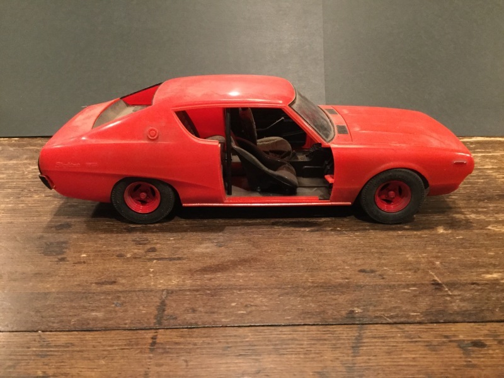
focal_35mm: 31
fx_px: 451
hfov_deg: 58.4
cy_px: 189
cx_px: 252
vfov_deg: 45.4
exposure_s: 1/15
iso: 400
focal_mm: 3.3
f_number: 2.4
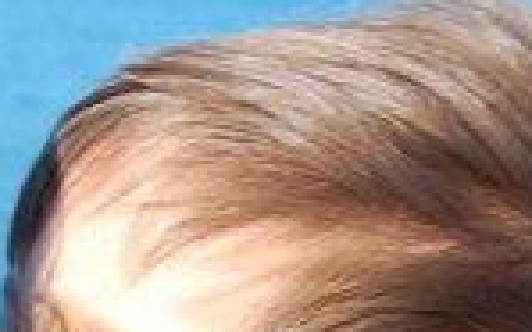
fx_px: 2191
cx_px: -18
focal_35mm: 151
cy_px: 632
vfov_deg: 8.3
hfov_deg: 13.6
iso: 200
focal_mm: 23
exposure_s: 1/250
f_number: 8
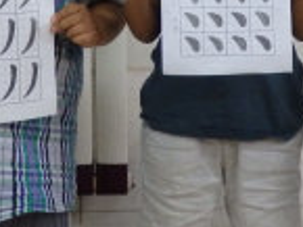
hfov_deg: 14.6
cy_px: -89
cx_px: 123
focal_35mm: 135
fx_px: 1183
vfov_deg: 10.7
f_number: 3.7
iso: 800
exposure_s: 1/80
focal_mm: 7.3
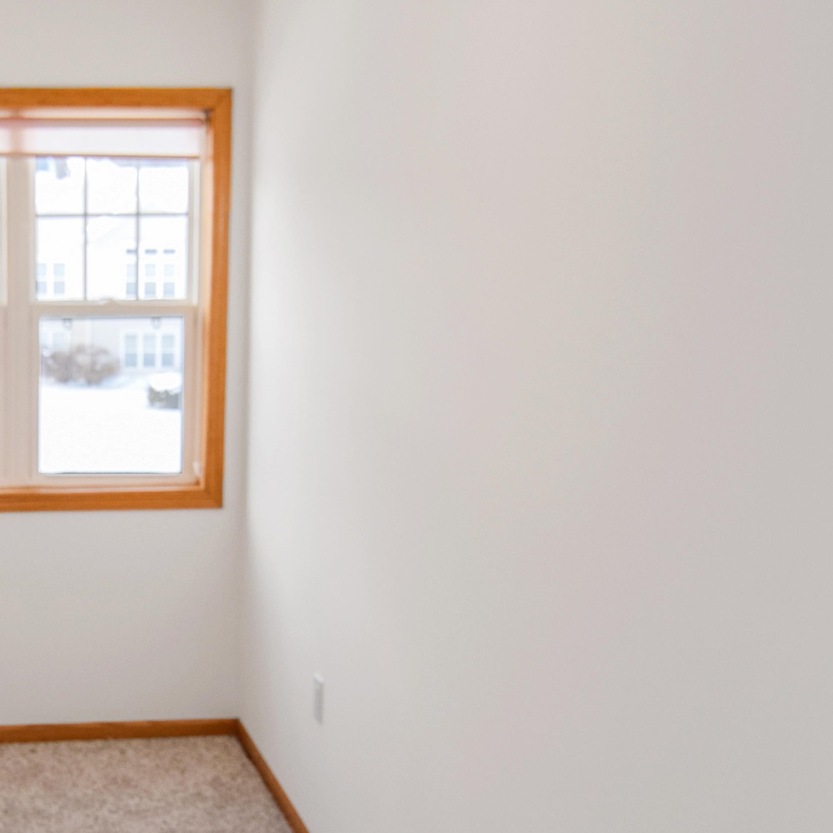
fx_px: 1470
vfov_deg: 31.5
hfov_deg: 30.1
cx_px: 67
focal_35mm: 54
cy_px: 516
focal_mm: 16
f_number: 5.6
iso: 160
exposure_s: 1/125
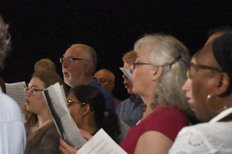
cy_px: 76
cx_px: 73
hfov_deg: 12.1
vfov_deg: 8.1
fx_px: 1095
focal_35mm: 170
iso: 25600
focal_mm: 120
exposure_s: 1/640
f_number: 9
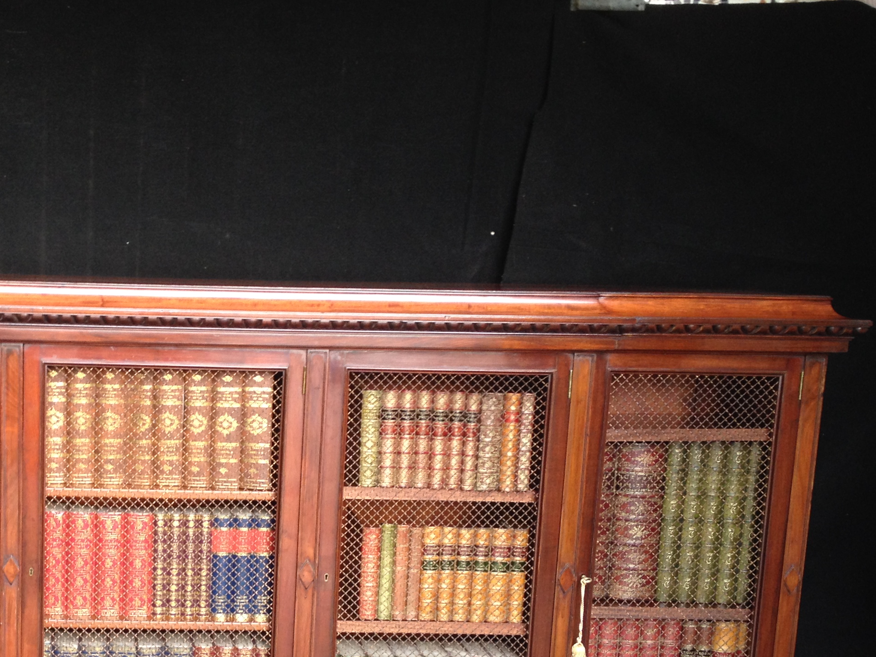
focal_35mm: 60
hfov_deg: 31.3
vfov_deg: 24.1
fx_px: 1518
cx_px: 173
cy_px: 514
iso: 80
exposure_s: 1/20
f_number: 2.4
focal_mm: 4.28
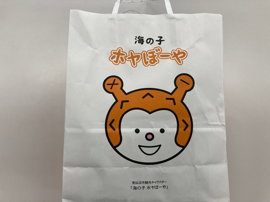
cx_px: 135
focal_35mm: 28
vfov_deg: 49.7
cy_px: 101
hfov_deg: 63.4
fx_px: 218
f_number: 1.8
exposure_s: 1/100
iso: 64
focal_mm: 3.99
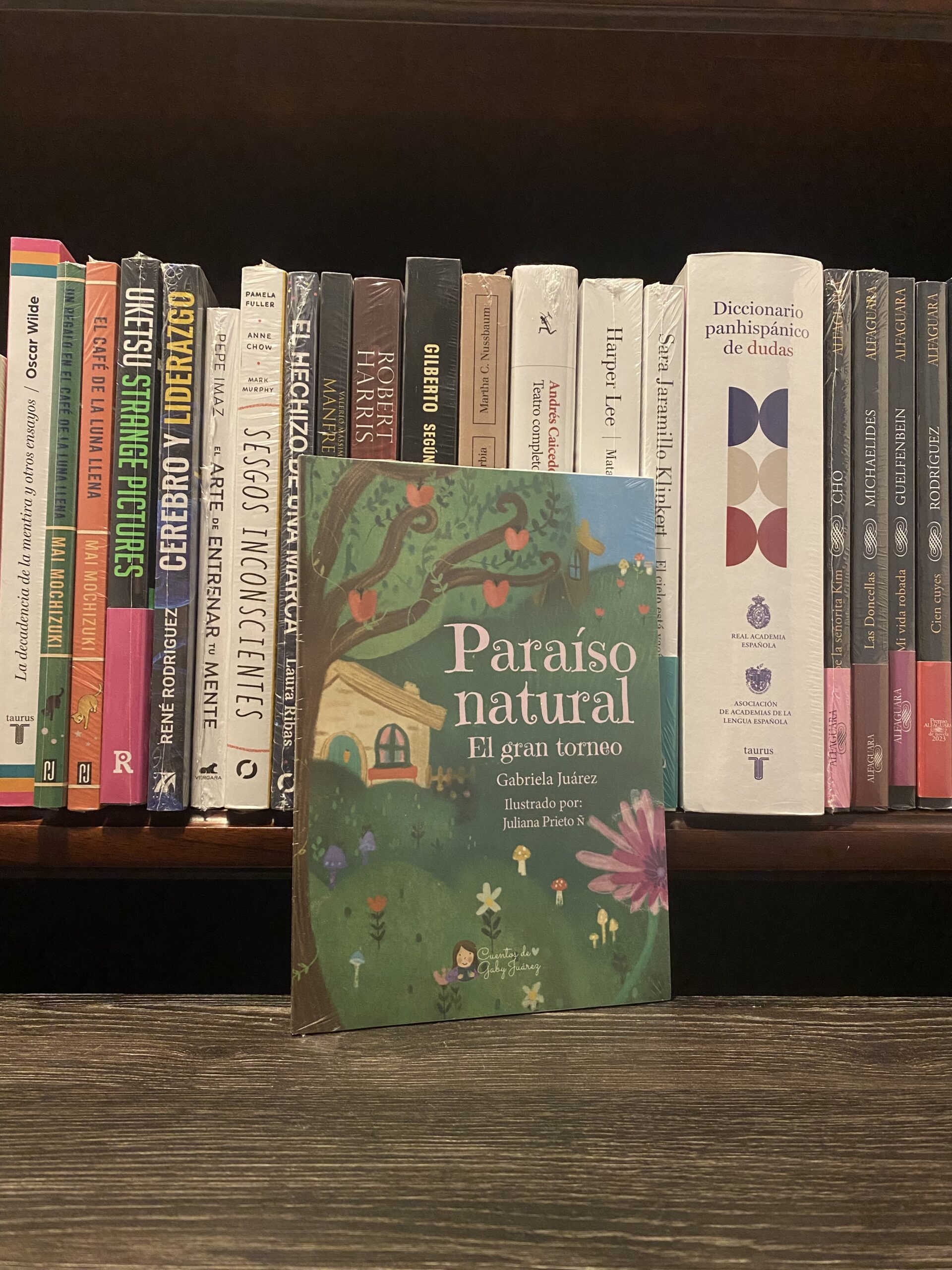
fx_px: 953
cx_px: 476
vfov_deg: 67.3
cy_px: 635
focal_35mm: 26
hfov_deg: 53.1
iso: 640
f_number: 1.8
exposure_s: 1/30
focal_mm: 4.25
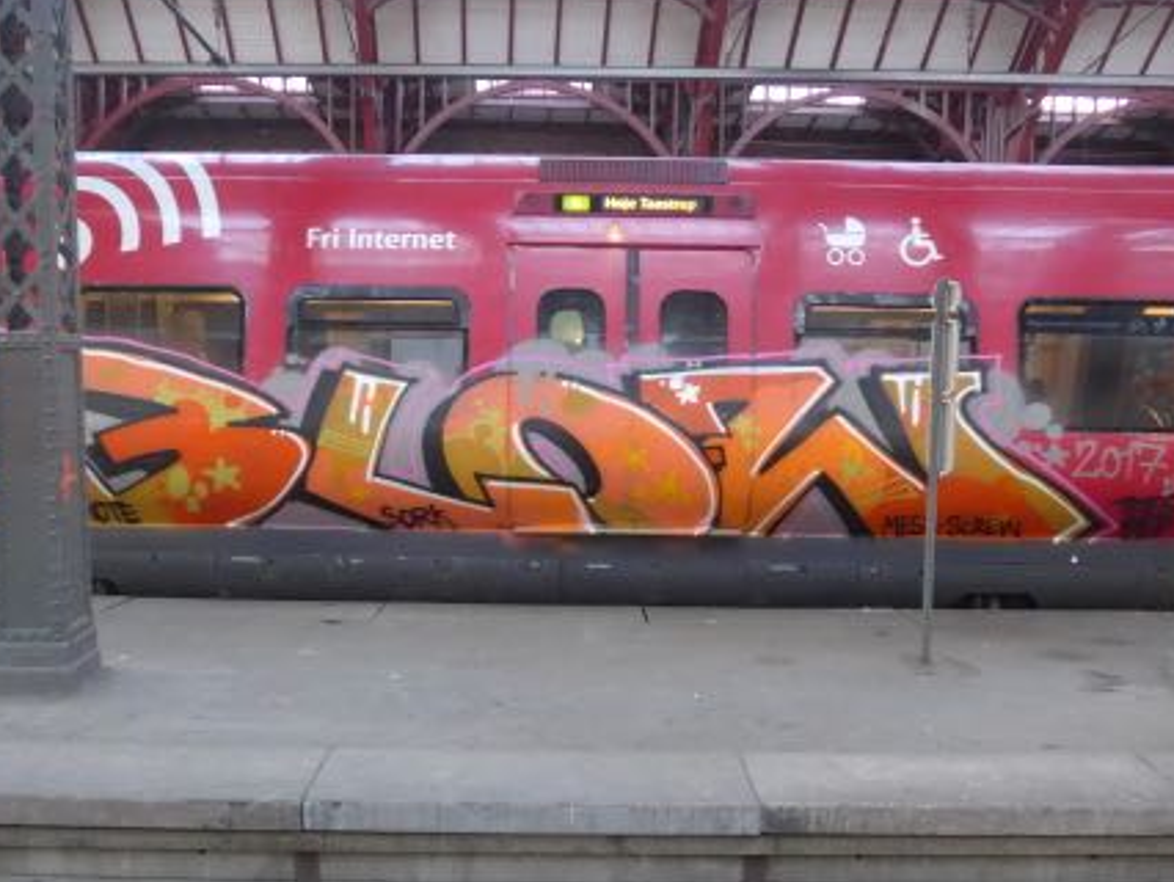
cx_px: 568
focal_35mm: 34
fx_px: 1154
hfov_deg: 53.9
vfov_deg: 41.8
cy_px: 481
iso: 1600
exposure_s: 1/160
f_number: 2
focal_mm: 6
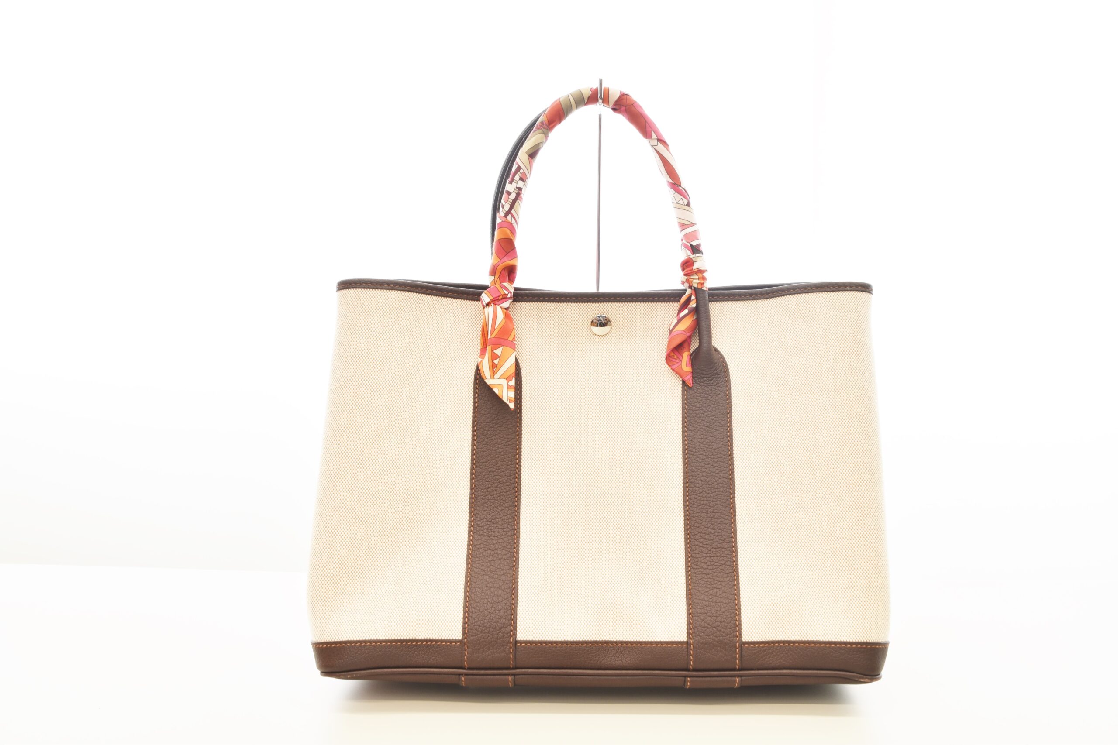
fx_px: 978
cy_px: 372
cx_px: 559
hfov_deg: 59.5
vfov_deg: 41.7
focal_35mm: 32
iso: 100
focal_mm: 21
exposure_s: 1/8
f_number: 8
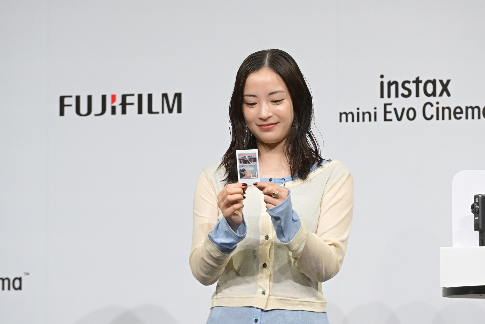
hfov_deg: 6.9
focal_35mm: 300
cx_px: 242
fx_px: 4041
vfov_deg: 4.6
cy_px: 162
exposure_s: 1/400
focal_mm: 200
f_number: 5.6
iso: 3200
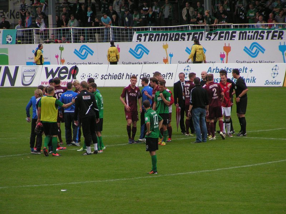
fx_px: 2693
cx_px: 143
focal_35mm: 326
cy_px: 107
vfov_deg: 4.6
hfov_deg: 6.1
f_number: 3.5
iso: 125
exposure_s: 1/400
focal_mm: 49.8
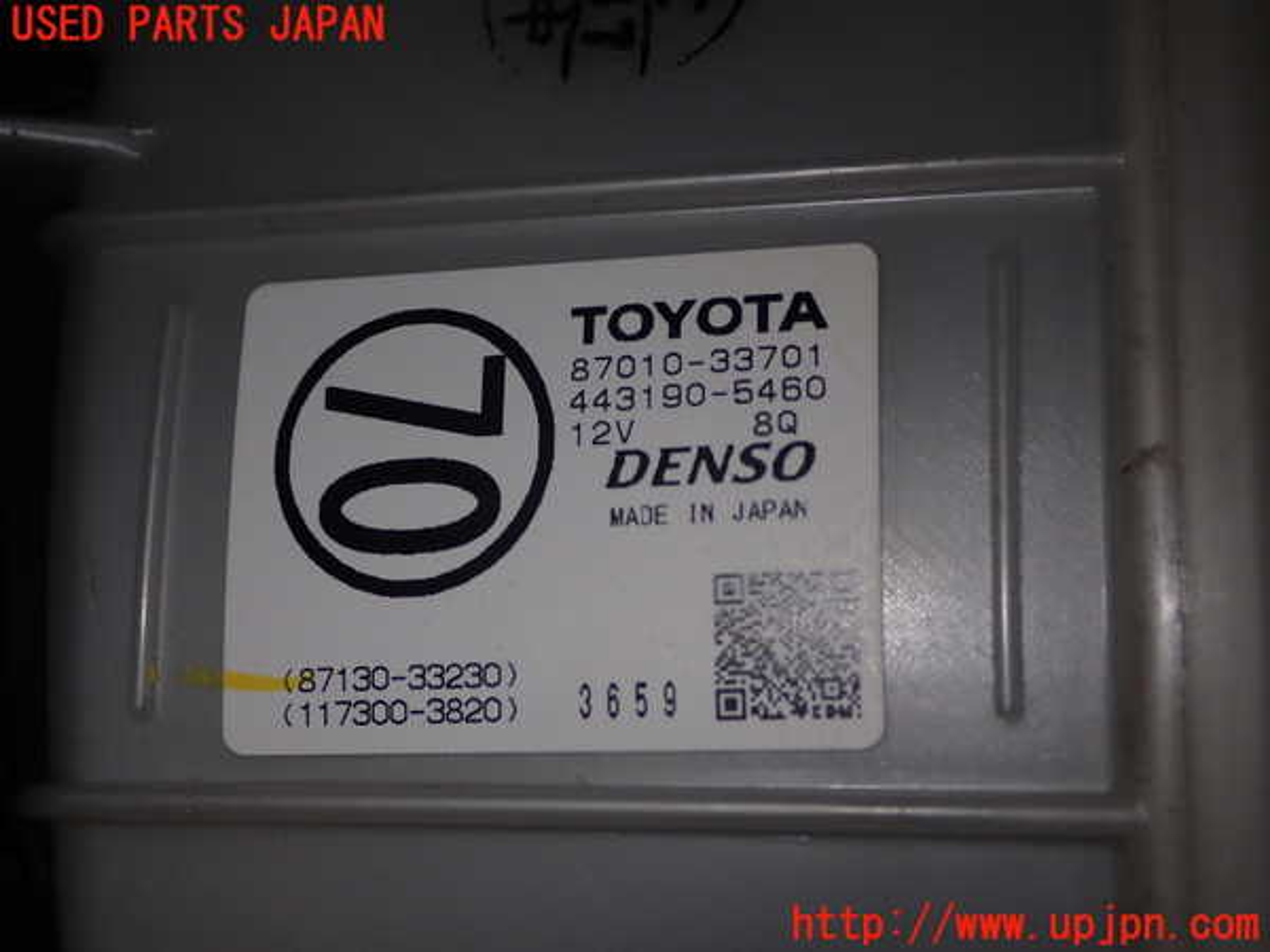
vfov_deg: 27.0
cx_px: 635
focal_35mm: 54
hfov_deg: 35.5
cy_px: 476
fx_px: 1981
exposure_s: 1/50
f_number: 10
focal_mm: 9.65
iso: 200
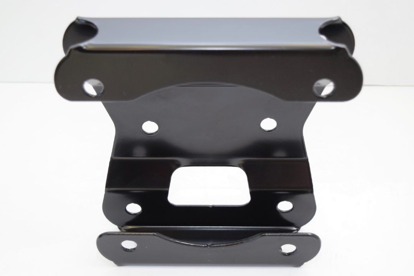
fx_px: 655
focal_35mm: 57
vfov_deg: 23.8
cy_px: 138
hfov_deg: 35.1
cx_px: 207
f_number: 4.8
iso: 450
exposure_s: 1/60
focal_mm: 38
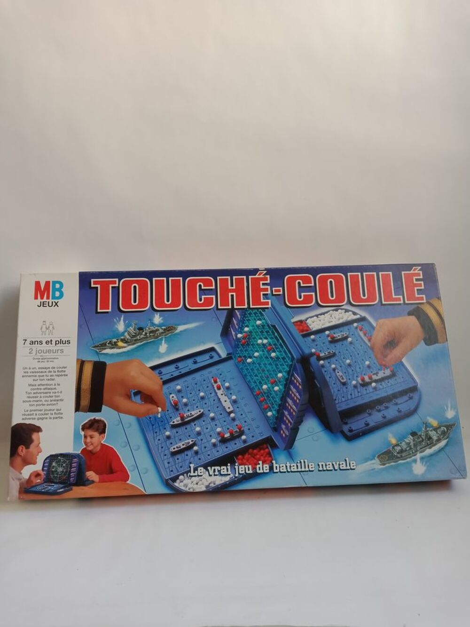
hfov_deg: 51.4
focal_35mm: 27
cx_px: 235
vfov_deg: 65.3
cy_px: 314
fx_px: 489
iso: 216
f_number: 2
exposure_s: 1/33.3
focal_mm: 3.54
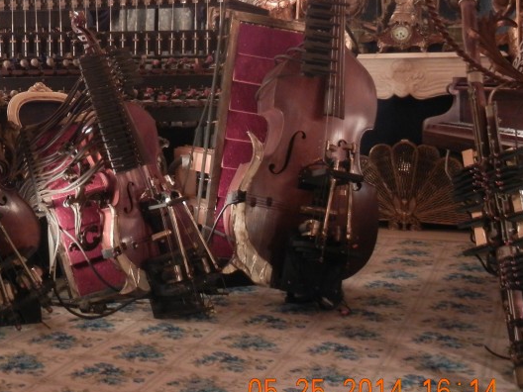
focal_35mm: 66
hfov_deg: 28.3
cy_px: 90
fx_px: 997
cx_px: 52
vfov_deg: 22.0
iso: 400
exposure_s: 1
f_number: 3.6
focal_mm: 6.2
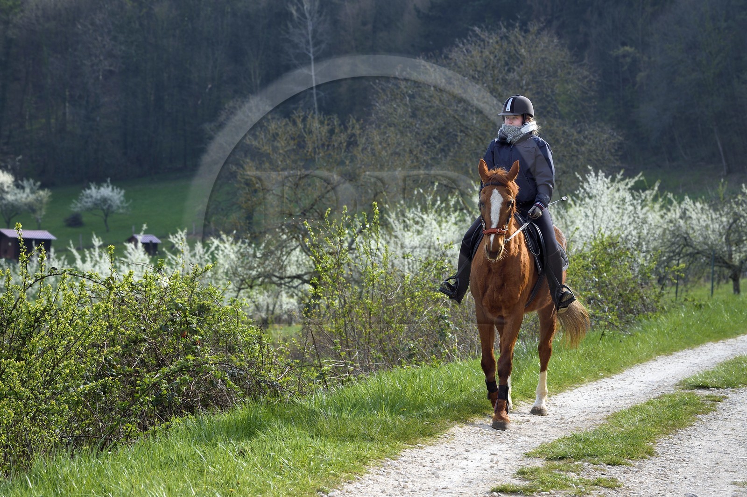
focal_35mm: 140
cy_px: 248
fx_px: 2903
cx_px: 374
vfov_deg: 9.8
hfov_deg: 14.7
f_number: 8
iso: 200
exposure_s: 1/400
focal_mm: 140
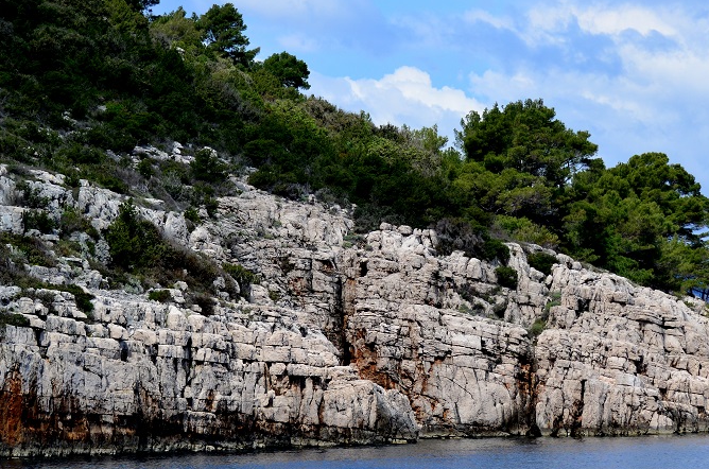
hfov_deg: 13.1
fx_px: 3085
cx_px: 513
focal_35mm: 157
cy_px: 272
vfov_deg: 8.7
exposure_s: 1/3200
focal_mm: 70
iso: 400
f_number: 4.5
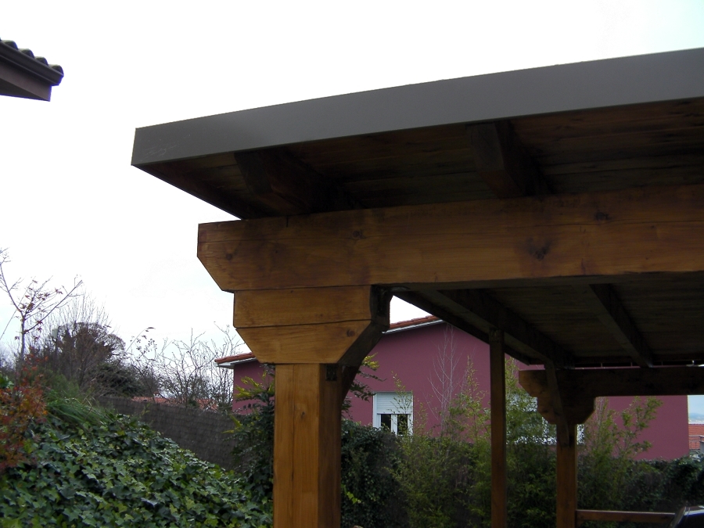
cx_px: 352
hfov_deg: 49.0
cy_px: 264
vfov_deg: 37.7
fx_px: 773
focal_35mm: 38
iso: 50
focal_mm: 6.8
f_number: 3.5
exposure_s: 1/106
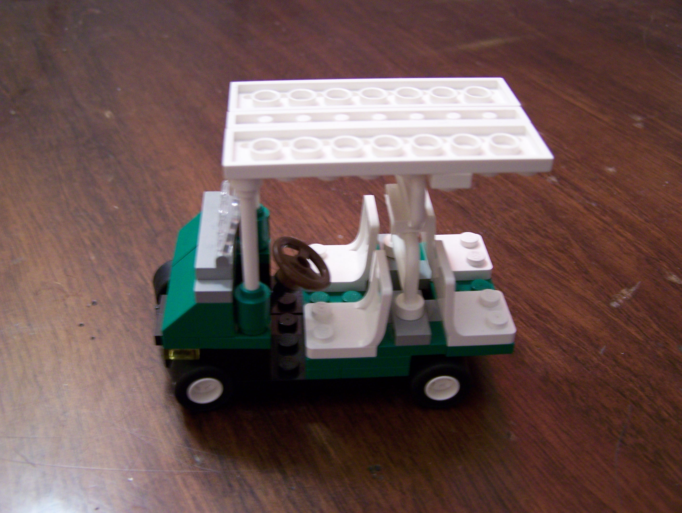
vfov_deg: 37.8
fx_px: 749
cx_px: 341
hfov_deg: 48.9
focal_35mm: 38
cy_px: 256
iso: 160
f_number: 2.8
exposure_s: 1/8
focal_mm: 6.3
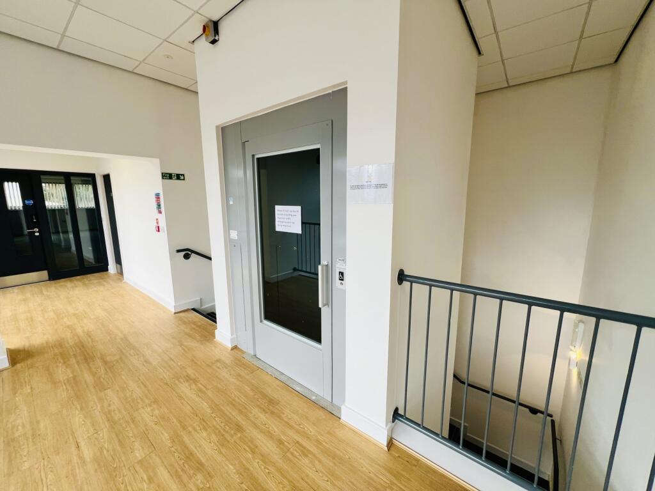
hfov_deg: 106.2
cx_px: 328
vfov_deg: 89.9
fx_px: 246
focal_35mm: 13
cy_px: 246
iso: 50
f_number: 1.8
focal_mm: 1.57
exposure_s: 1/99
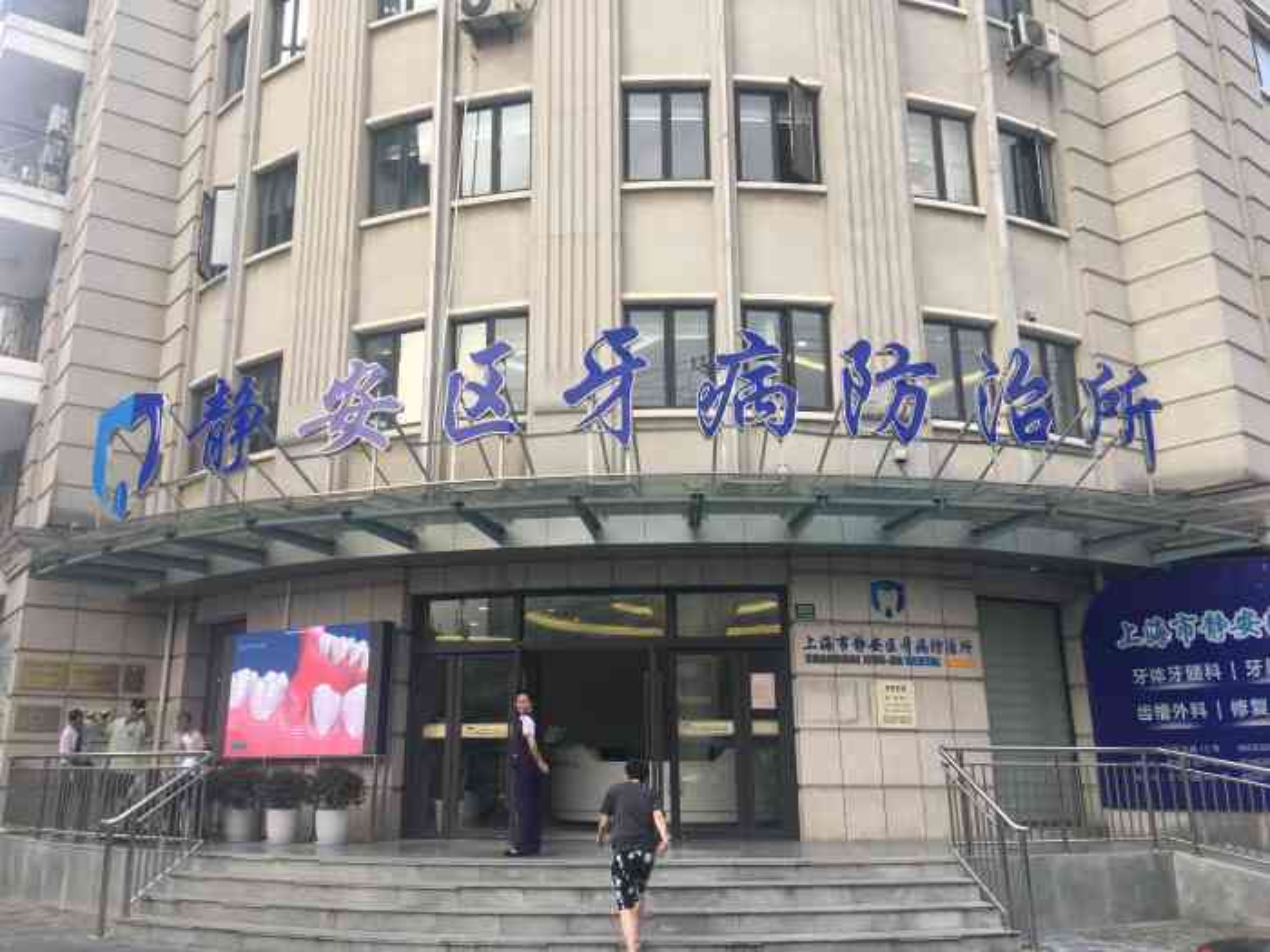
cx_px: 635
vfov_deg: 48.2
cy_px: 476
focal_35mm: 29
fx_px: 1064
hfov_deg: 61.7
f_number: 2.2
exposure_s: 1/381
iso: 25
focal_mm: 4.15
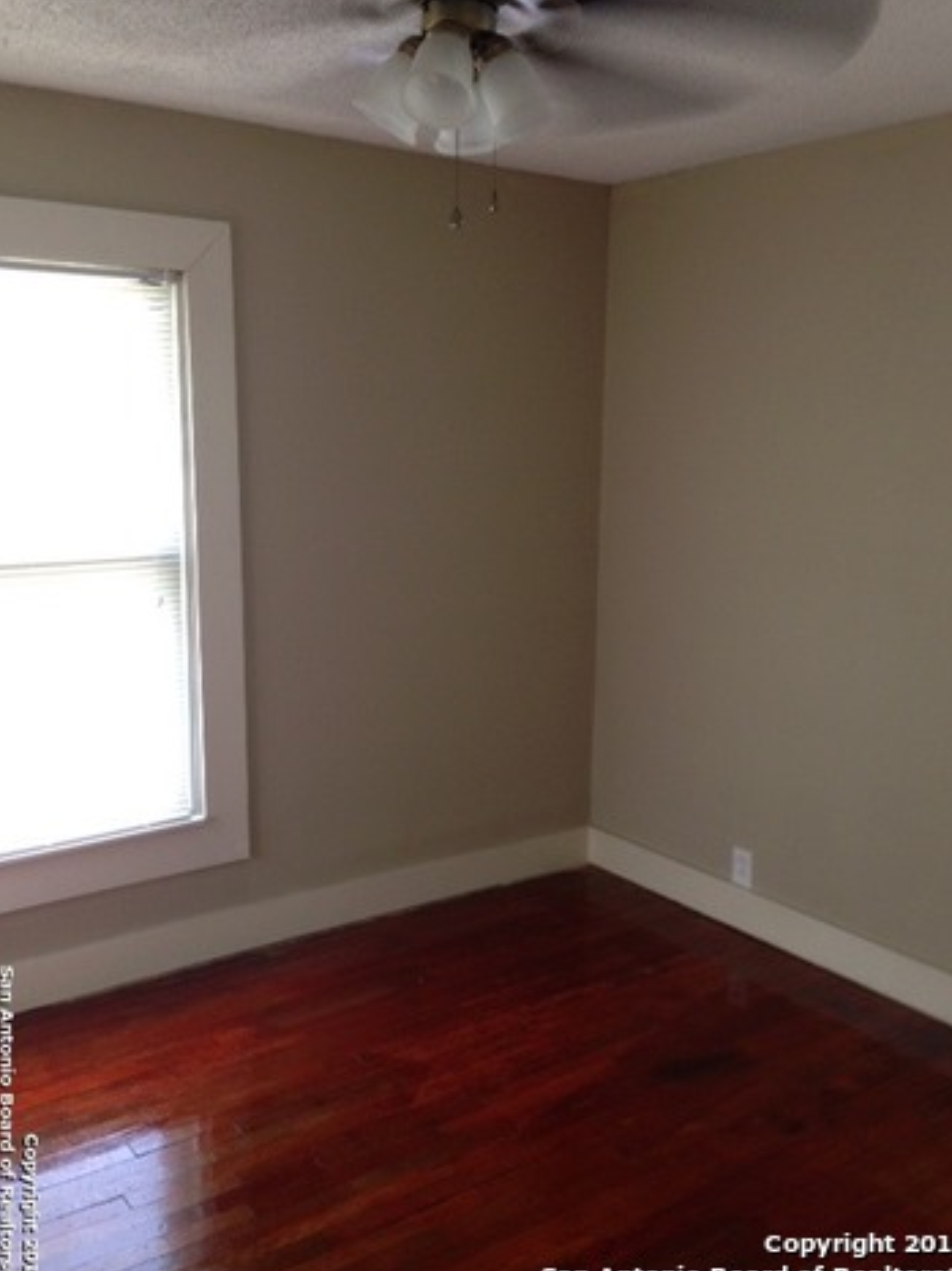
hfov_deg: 41.8
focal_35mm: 34
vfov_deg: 54.0
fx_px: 1248
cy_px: 638
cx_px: 486
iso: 80
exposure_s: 1/20
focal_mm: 4.12
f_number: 2.4
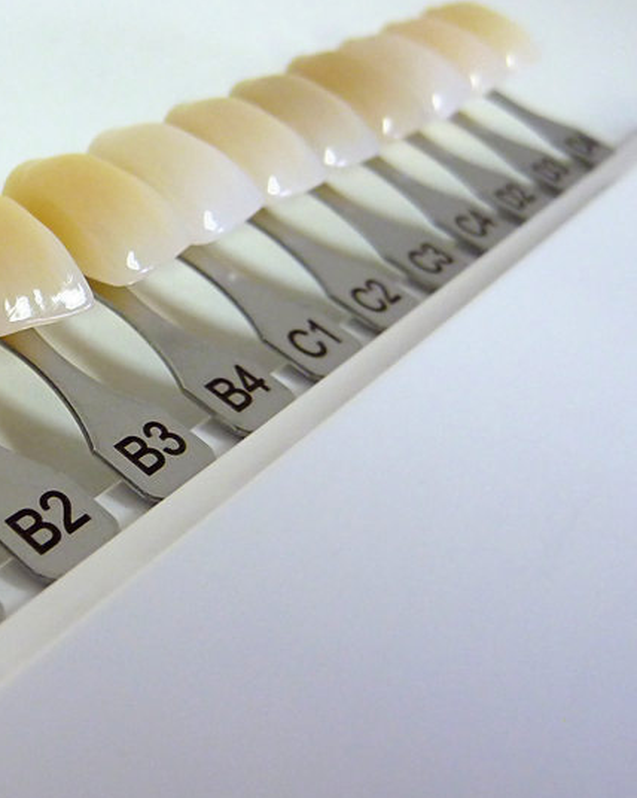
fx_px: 1038
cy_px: 376
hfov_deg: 31.2
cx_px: -19
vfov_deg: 42.0
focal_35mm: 44
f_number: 3.3
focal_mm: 4.4
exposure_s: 1/30
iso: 250
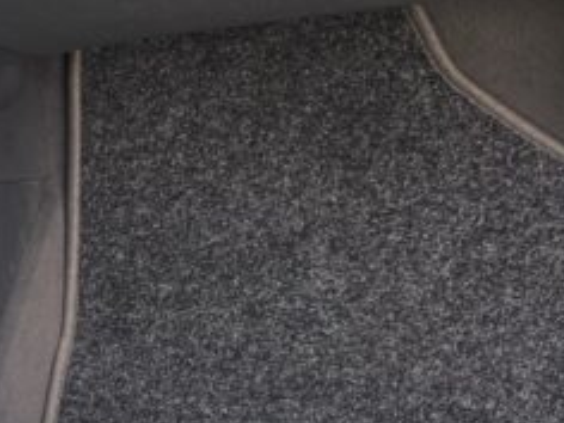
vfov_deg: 16.7
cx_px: -363
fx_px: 1434
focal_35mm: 88
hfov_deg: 18.7
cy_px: 289
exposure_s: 1/121
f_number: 1.6
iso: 32
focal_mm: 4.2
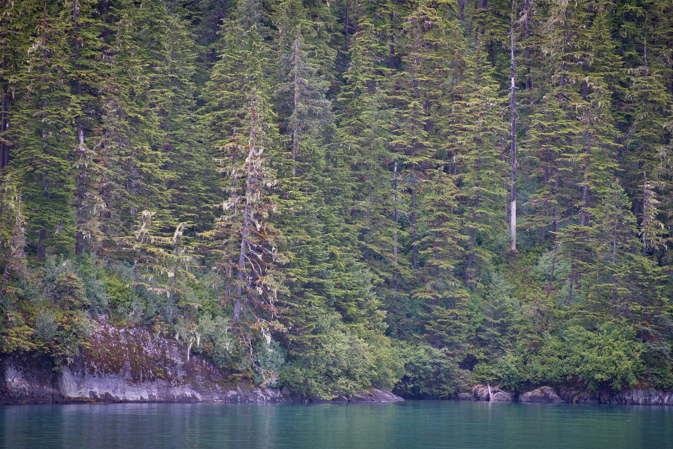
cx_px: 336
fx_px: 5609
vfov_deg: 4.6
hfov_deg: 6.9
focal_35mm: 300
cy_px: 224
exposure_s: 1/640
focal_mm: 300
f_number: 5.6
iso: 1250
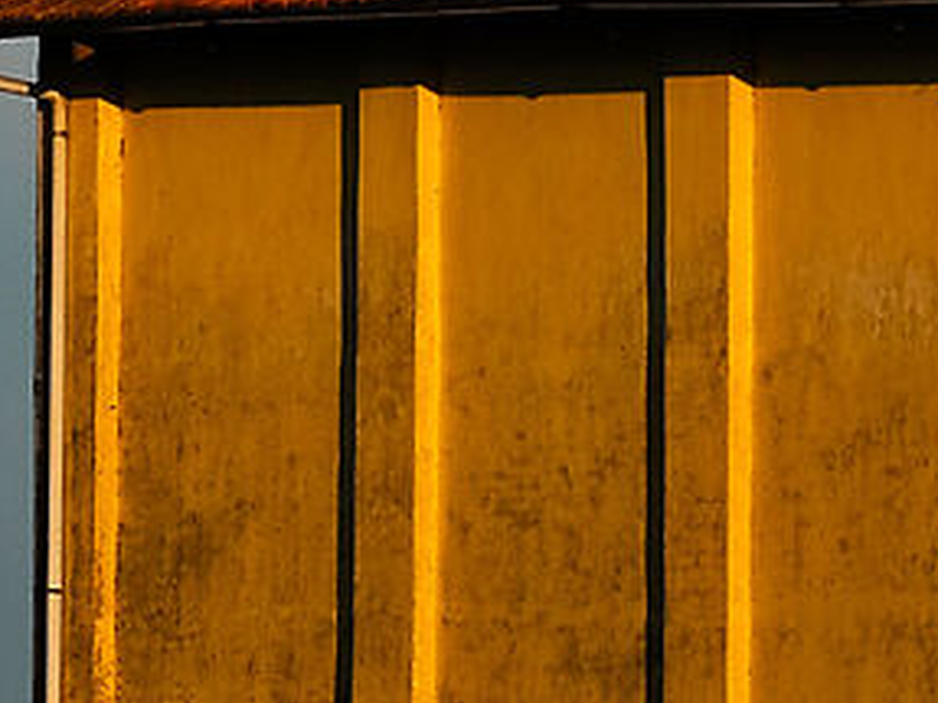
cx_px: 1876
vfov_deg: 1.8
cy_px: -340
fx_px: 22861
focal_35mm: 844
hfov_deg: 2.3
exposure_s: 1/500
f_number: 9
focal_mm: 70
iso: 200
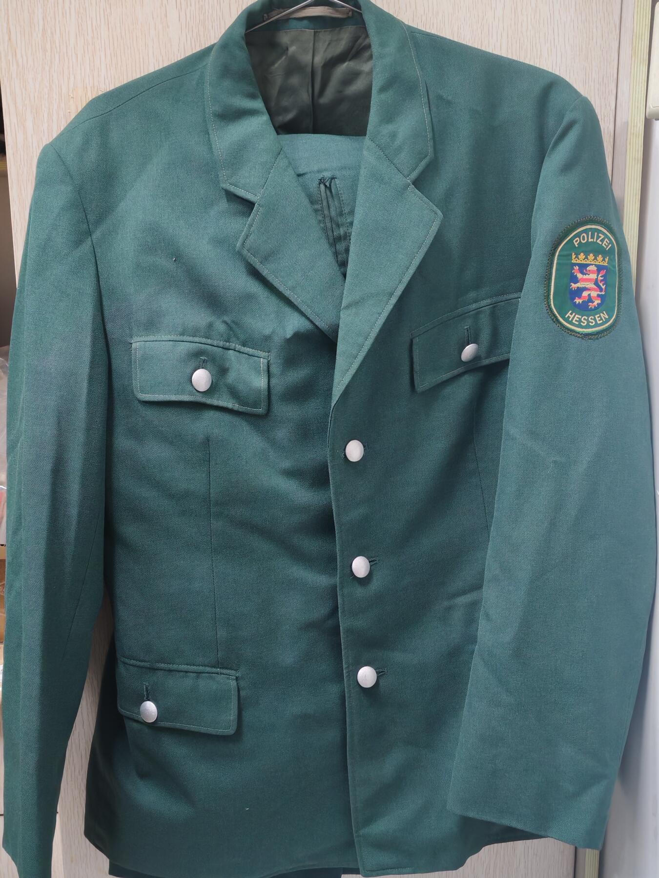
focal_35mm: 39
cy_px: 439
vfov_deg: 47.9
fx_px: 990
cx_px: 330
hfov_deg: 36.8
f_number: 1.95
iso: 800
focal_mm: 5.52
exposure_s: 1/20
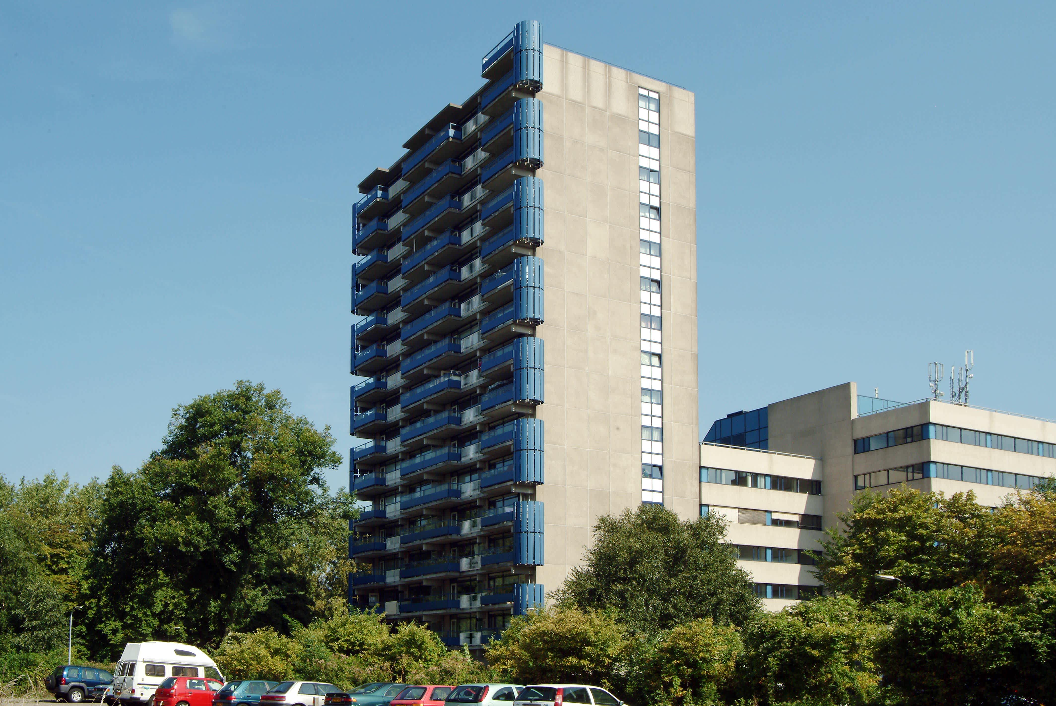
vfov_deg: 40.1
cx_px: 528
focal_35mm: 33
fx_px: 969
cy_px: 353
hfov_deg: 57.2
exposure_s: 1/90
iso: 160
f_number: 13
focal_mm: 22
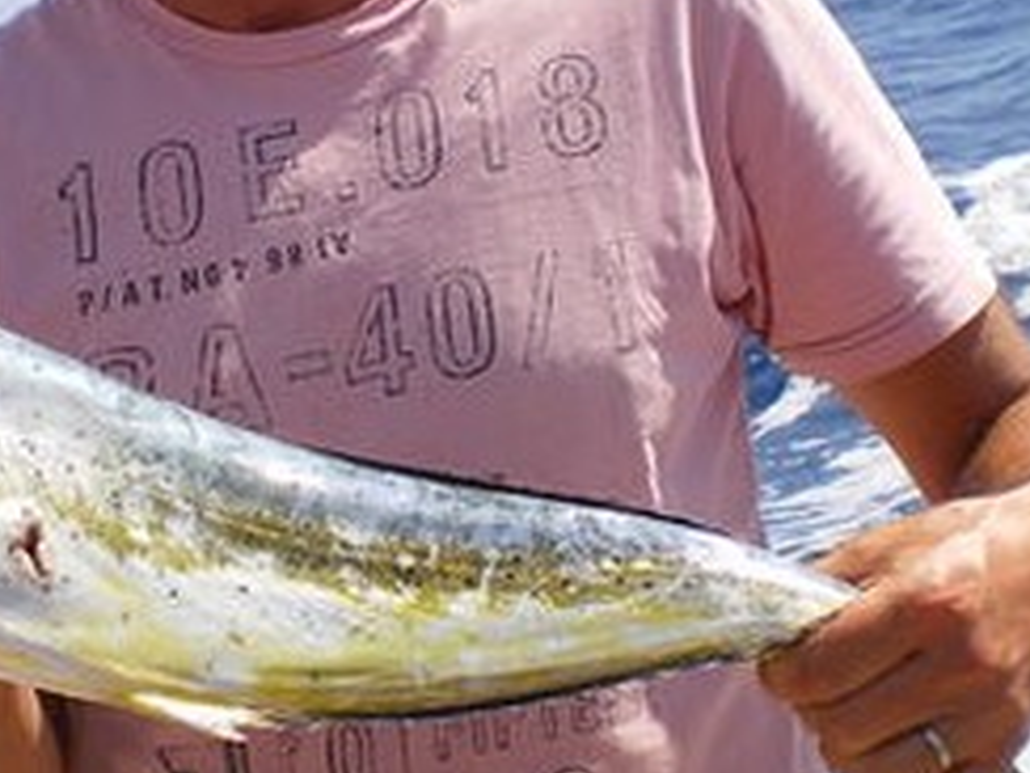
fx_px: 2767
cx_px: 371
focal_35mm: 93
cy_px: 334
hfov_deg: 21.0
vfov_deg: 15.9
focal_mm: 6.3
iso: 50
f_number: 4.6
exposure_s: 1/500
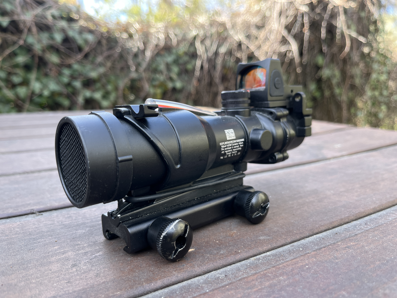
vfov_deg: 53.1
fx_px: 298
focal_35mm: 26
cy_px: 149
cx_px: 198
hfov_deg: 67.3
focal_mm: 5.1
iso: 32
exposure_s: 1/145
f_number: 1.6
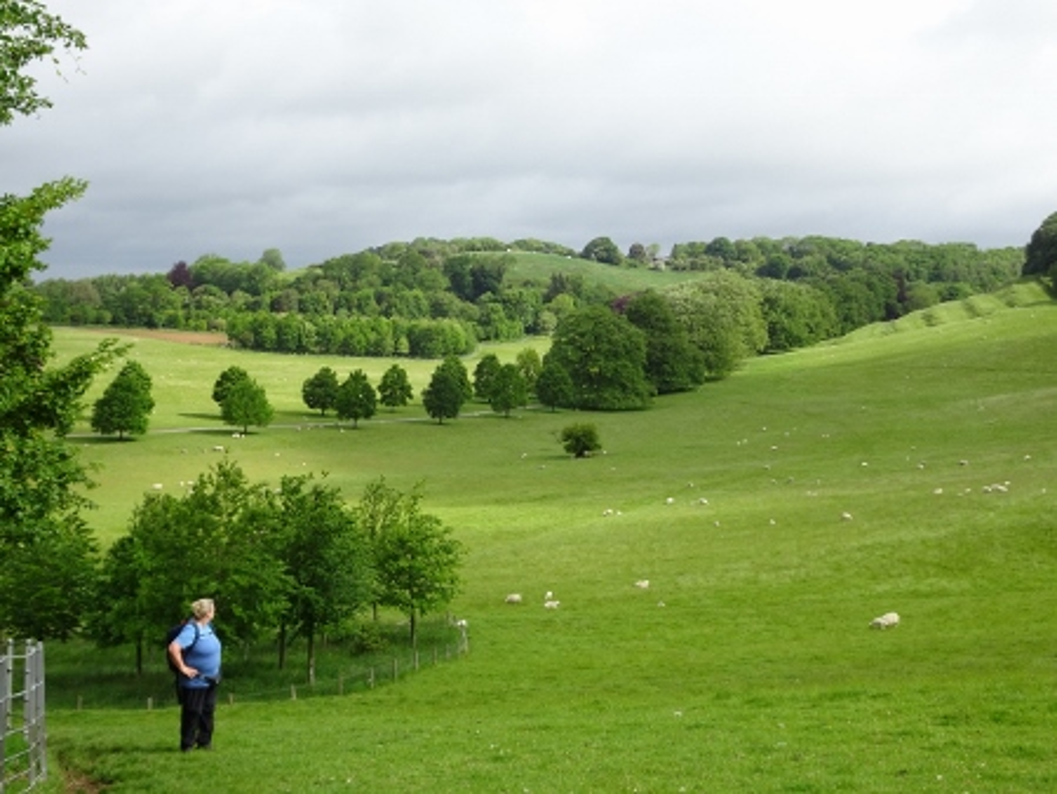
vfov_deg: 29.1
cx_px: 528
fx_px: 1528
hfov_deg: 38.2
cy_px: 397
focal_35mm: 50
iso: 80
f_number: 4.5
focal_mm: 8.51
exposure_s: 1/320
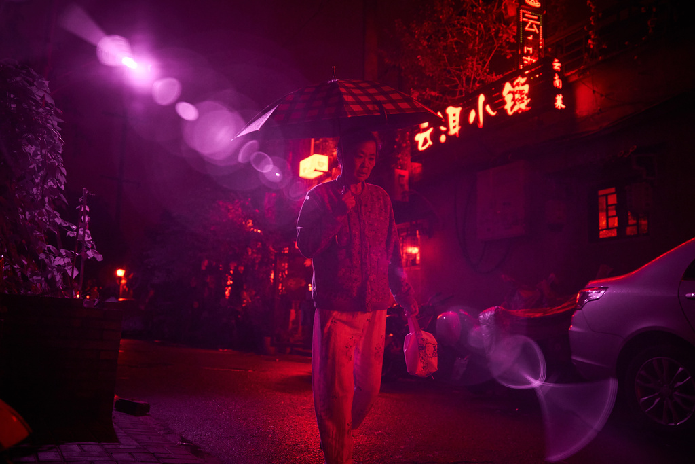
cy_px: 232
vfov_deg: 41.1
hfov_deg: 58.7
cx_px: 348
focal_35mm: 32
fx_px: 618
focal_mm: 32
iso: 1250
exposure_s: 1/250
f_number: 2.8
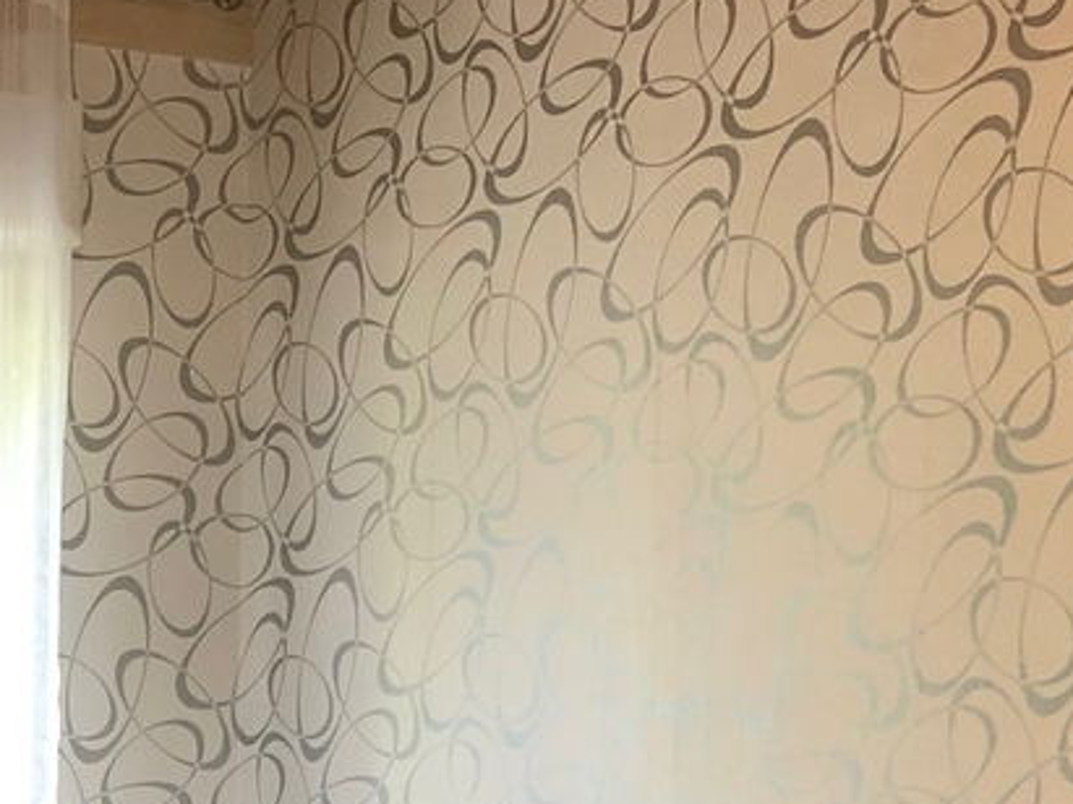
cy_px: 1323
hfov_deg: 17.6
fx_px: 3378
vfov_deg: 12.7
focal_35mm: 109
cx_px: -21
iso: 50
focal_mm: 3.99
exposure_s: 1/17
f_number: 1.8
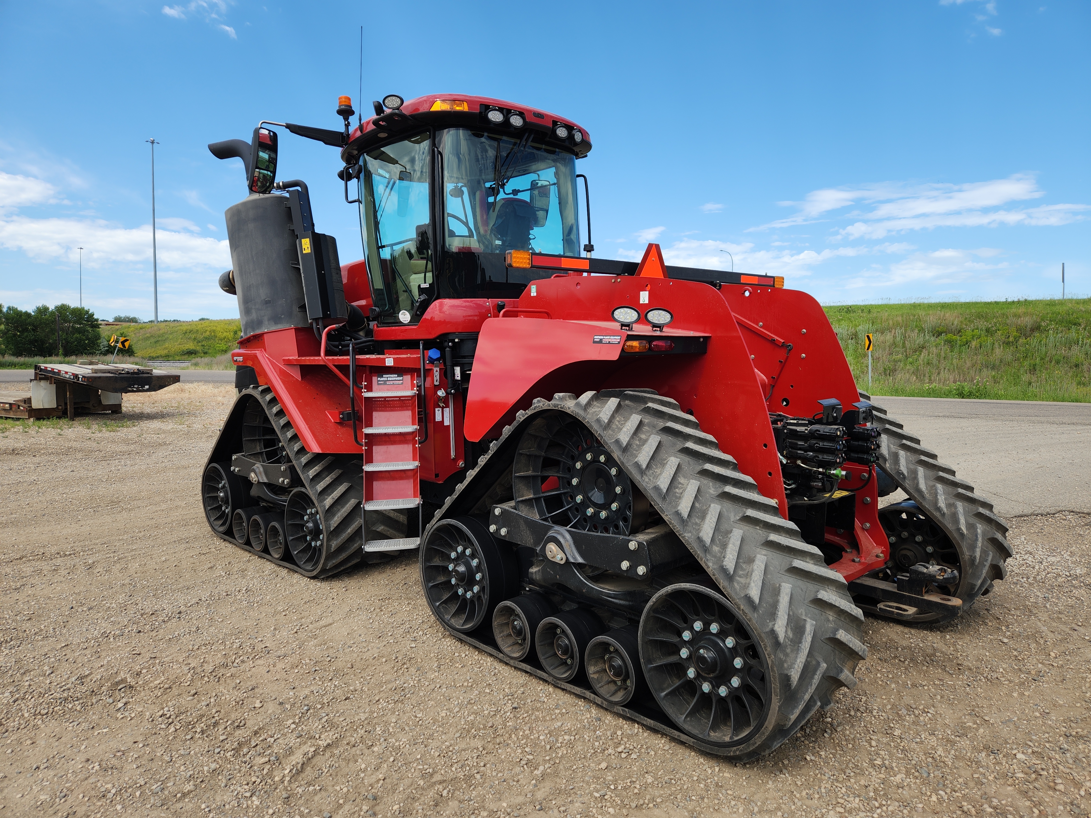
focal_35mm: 23
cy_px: 409
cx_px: 546
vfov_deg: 58.9
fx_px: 725
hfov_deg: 73.9
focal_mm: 5.4
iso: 20
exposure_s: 1/897
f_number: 1.8
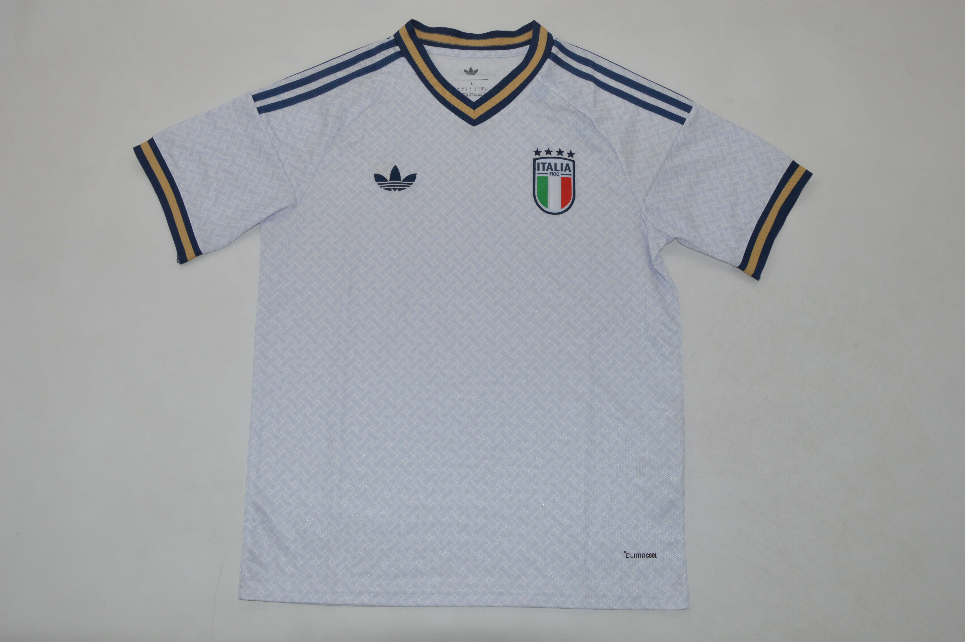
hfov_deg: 59.5
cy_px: 321
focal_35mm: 32
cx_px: 482
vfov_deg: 41.6
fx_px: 844
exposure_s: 1/200
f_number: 14
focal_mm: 21
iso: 400
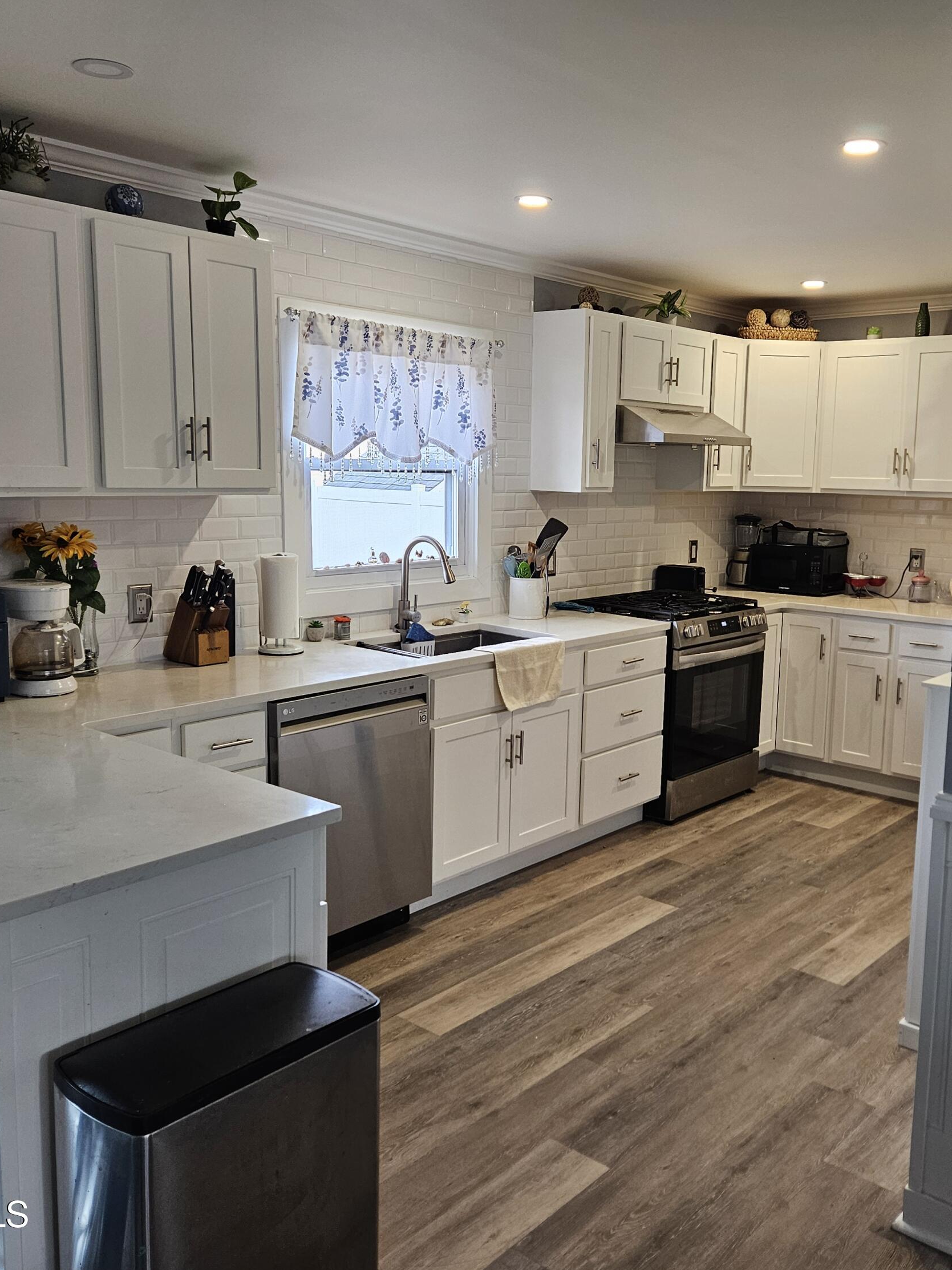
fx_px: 1137
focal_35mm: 31
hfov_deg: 45.1
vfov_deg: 58.4
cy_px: 632
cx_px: 585
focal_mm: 5.4
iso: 200
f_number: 1.8
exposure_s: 1/120
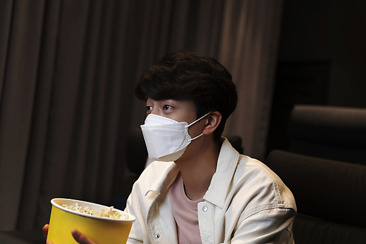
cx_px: 183
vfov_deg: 21.9
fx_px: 630
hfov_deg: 32.4
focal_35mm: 62
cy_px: 122
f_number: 2.8
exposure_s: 1/100
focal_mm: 62
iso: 1250
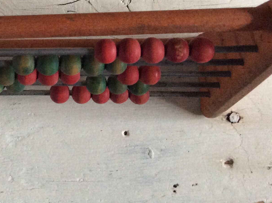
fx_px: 541
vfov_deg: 20.9
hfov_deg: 27.5
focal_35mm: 69
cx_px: 46
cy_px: 24
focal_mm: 3.3
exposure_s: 1/25
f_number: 2.4
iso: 200
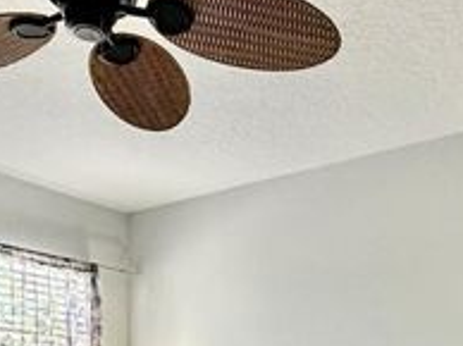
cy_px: 446
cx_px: 254
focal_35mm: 51
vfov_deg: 24.9
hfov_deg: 37.5
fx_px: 681
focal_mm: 2.22
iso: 80
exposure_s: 1/120
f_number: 2.2
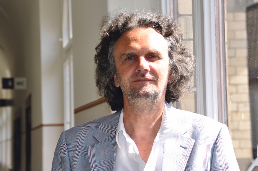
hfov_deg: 17.7
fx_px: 830
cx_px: 131
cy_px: 73
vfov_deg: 11.8
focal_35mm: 116
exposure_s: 1/200
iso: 200
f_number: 5
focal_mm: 66
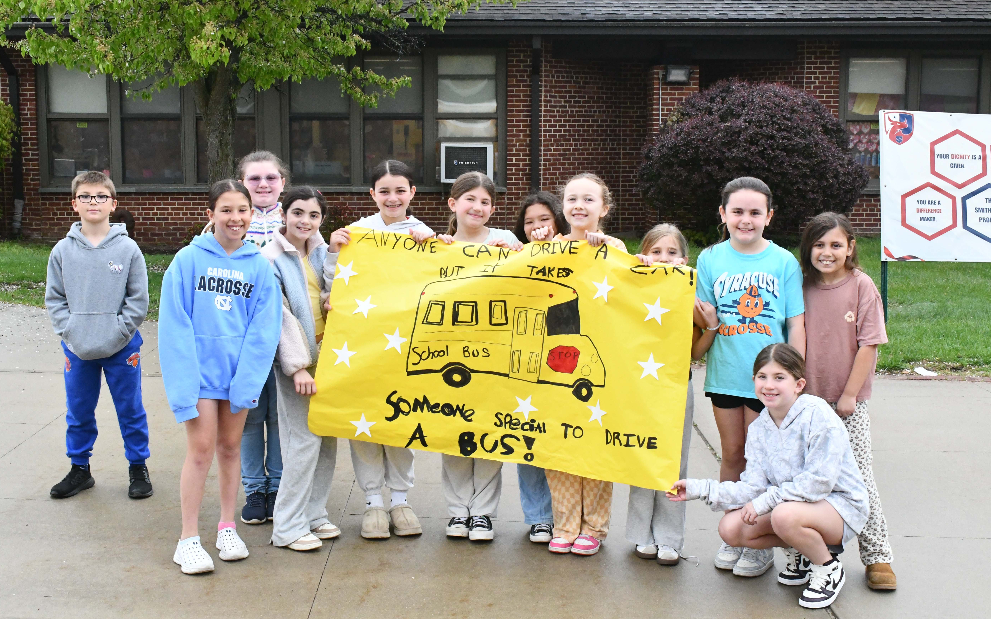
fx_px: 1323
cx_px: 495
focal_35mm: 49
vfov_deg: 26.3
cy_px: 314
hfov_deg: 41.1
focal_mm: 32
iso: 5000
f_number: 13
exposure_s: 1/640
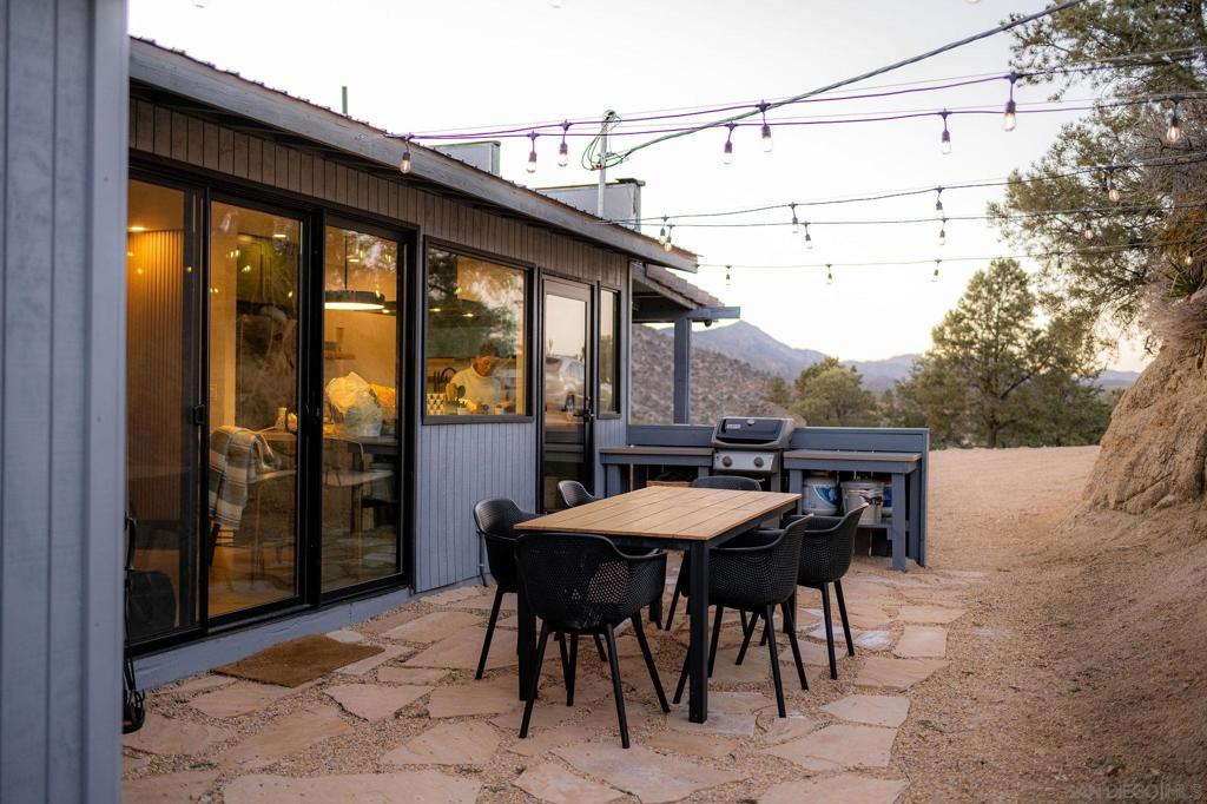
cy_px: 402
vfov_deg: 37.8
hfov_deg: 54.4
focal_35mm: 35
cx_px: 604
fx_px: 1173
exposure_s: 1/125
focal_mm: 35
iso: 400
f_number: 2.2
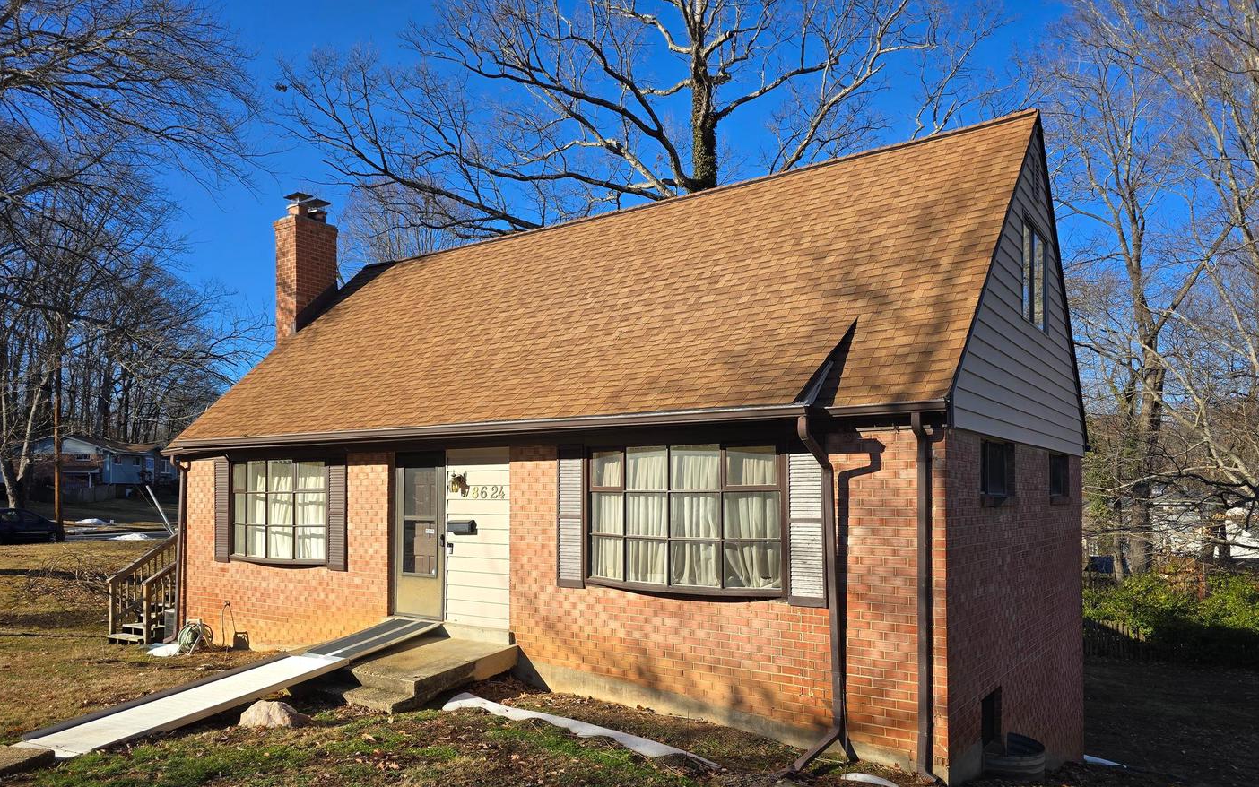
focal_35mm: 25
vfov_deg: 48.9
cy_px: 483
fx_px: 858
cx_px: 642
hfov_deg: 72.5
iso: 12
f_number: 1.7
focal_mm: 6.3
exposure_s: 1/572
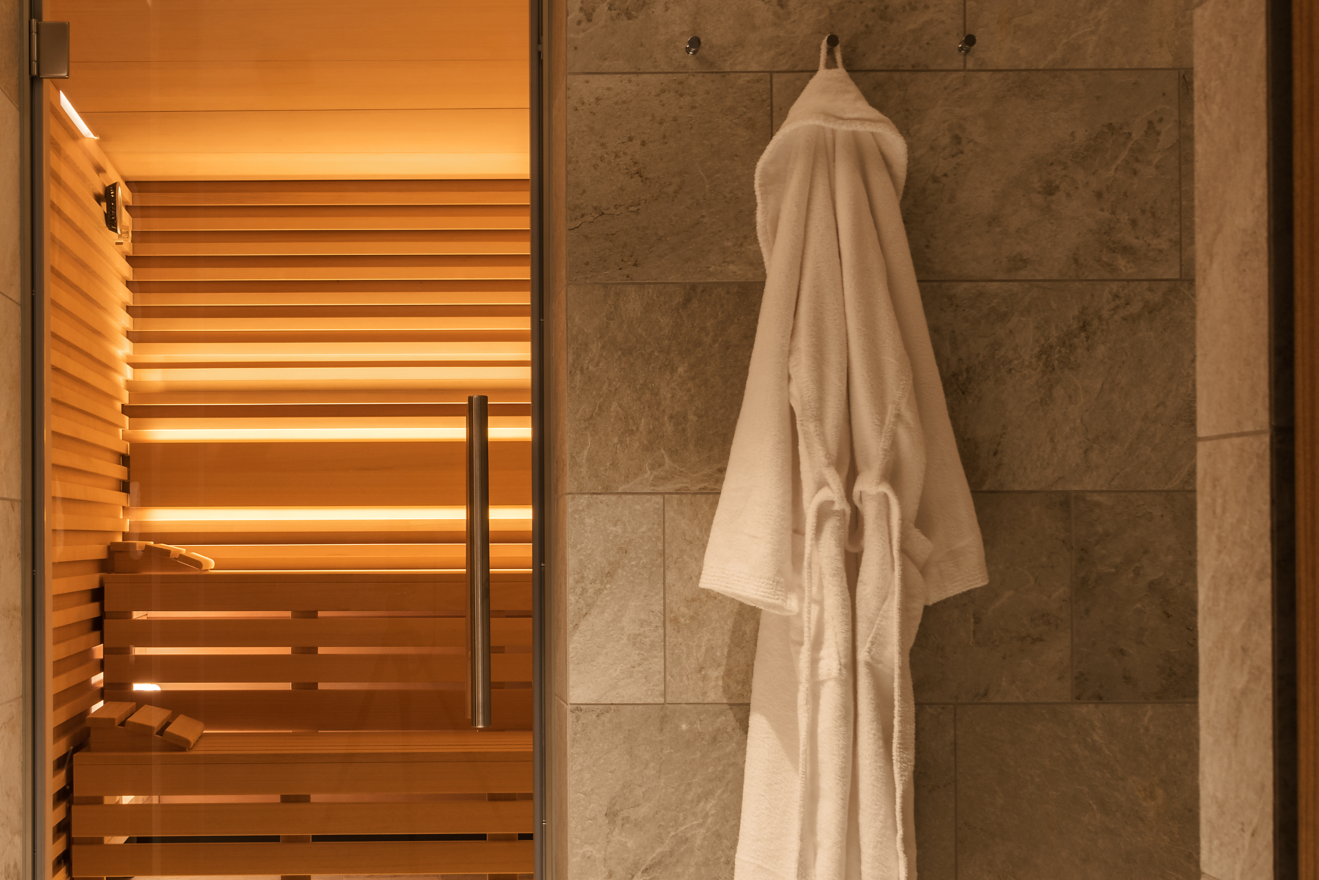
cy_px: 497
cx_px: 403
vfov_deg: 25.5
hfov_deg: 37.0
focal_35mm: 53
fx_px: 1942
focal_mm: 28
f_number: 16
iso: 100
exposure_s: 3
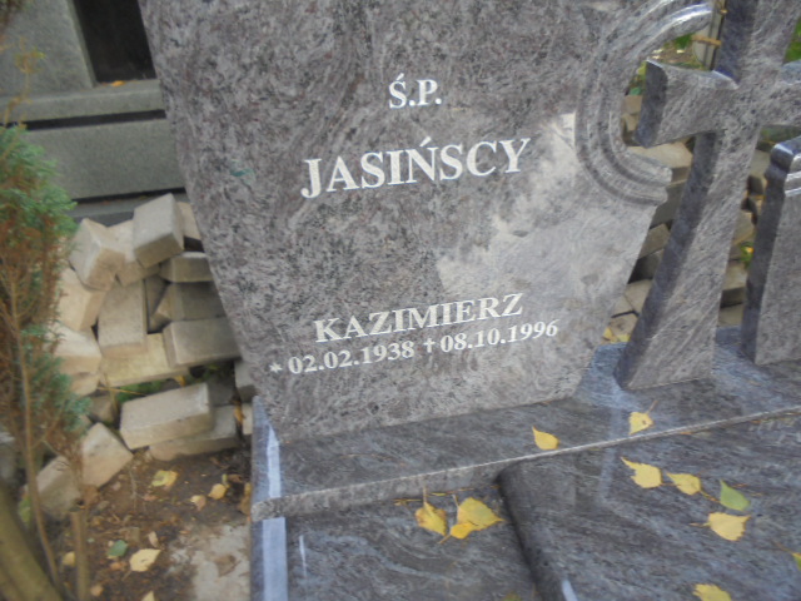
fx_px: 602
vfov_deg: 53.1
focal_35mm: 26
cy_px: 300
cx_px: 400
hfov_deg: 67.3
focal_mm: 4.6
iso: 100
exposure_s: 1/40
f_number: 3.5
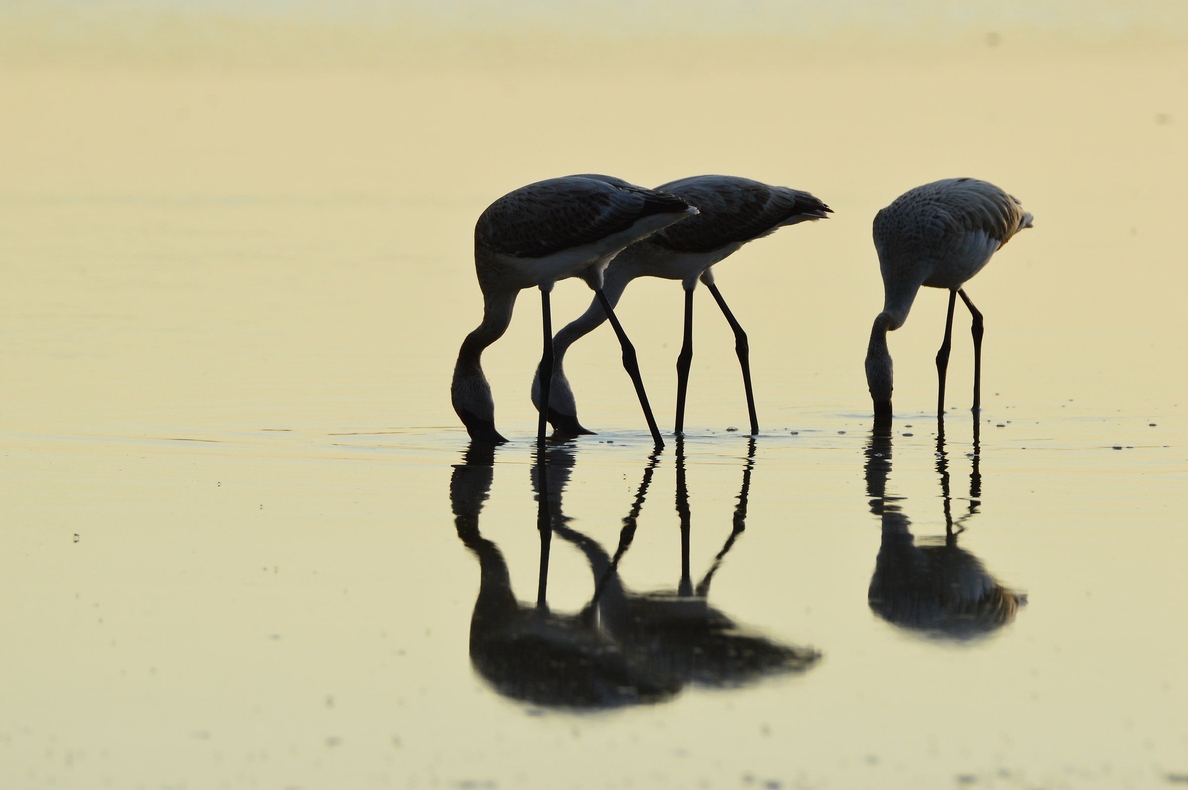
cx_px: 594
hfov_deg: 2.5
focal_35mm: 825
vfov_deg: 1.7
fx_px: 27197
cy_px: 395
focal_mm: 550
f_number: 11
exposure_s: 1/500
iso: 280
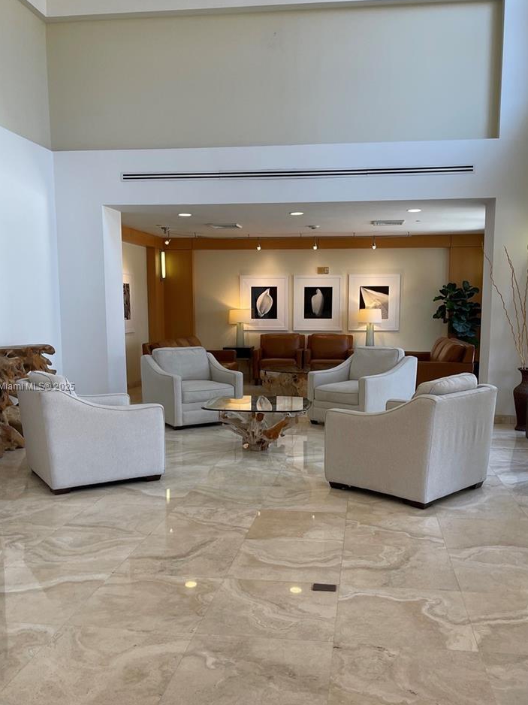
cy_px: 387
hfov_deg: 44.1
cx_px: 275
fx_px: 651
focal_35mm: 32
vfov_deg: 56.7
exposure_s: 1/120
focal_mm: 5.1
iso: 64
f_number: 1.6
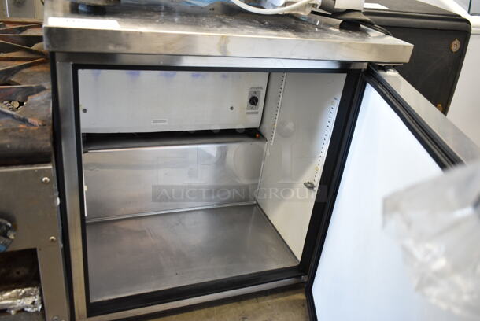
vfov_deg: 41.8
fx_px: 420
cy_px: 160
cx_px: 240
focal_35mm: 32
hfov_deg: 59.4
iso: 800
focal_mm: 21
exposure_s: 1/30
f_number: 3.8
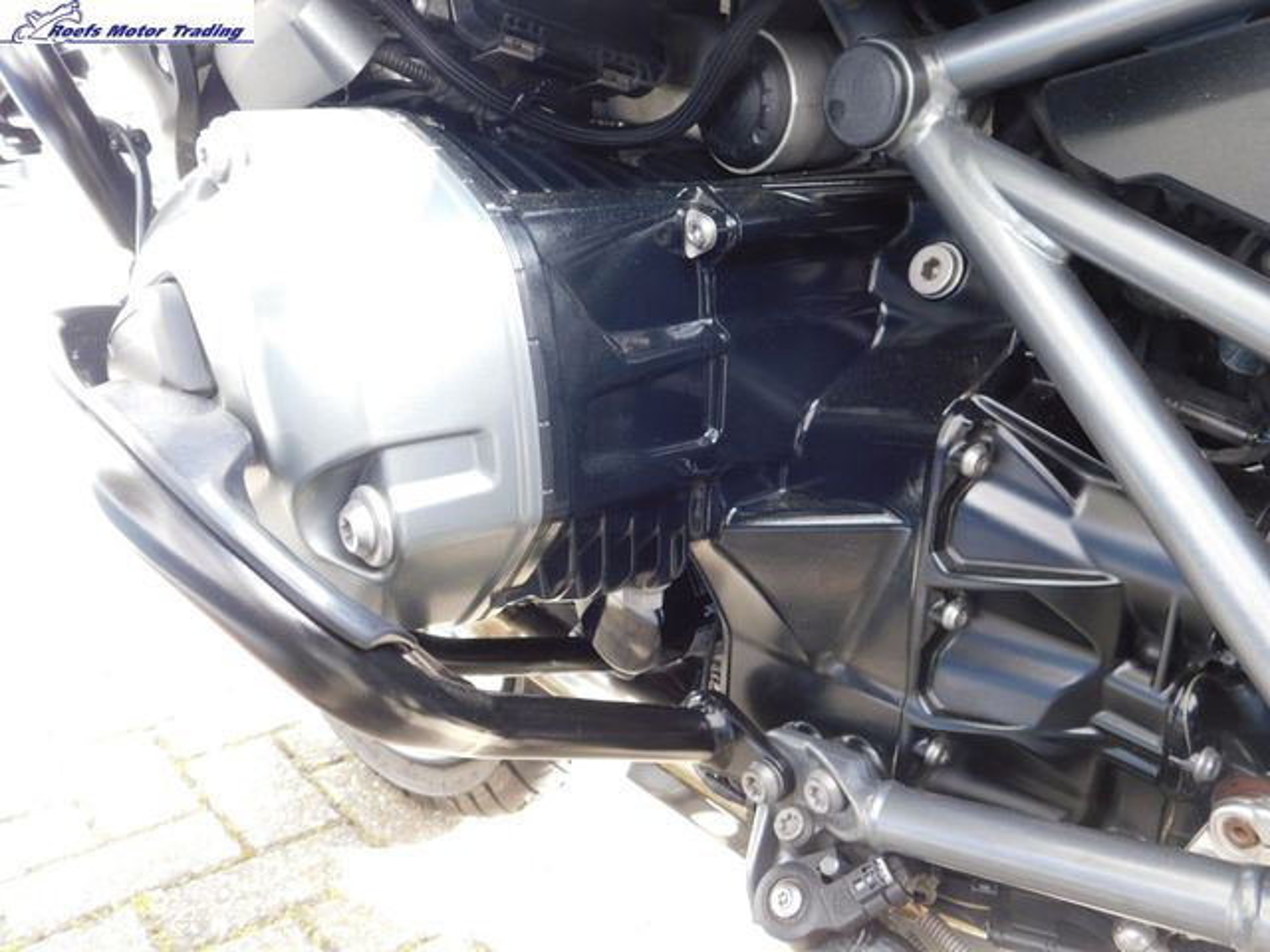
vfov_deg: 46.8
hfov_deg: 60.0
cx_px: 635
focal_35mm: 30
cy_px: 476
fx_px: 1101
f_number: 3.2
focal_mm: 5.3
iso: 140
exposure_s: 1/30
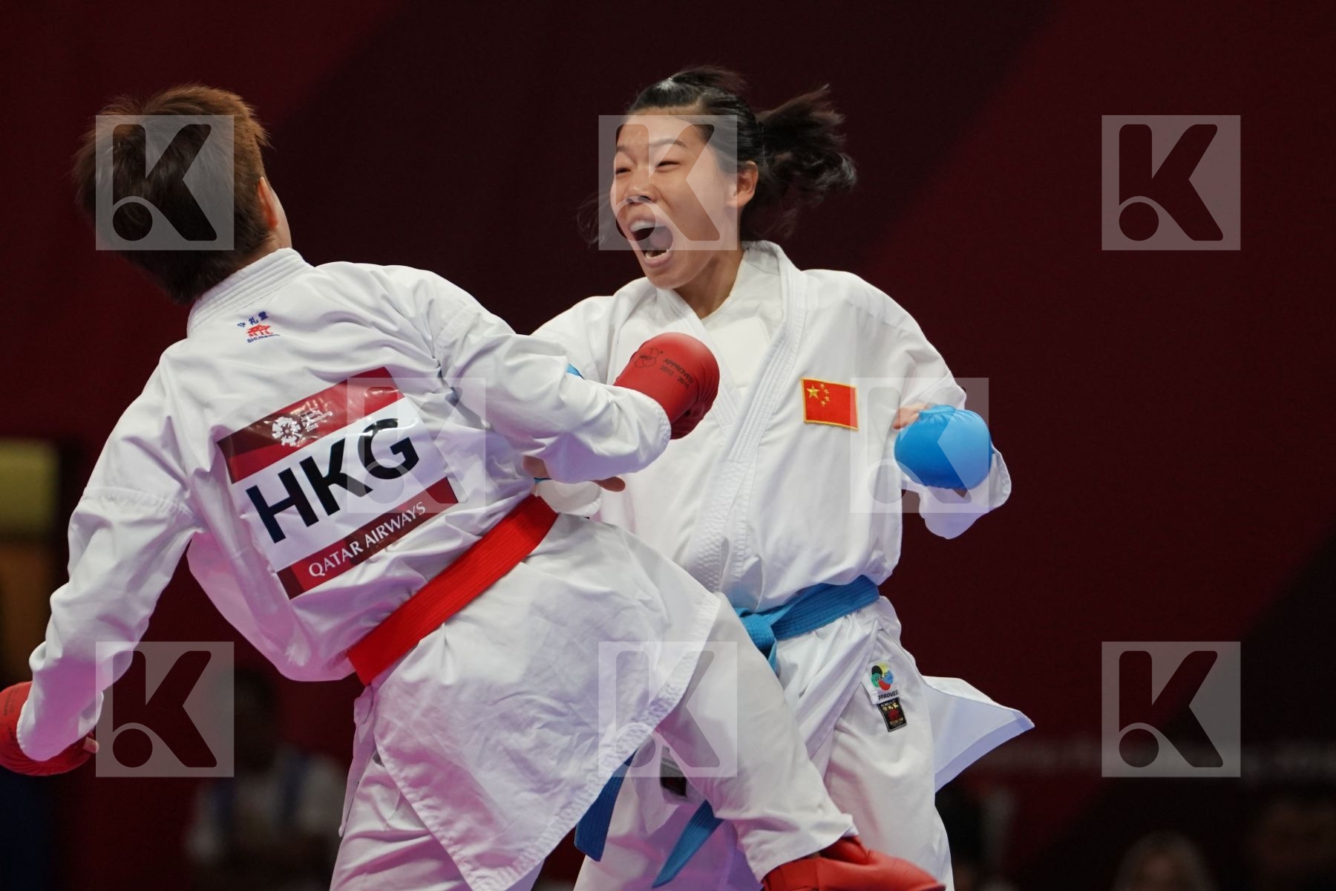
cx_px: 668
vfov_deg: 3.3
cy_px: 446
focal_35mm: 420
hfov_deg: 4.9
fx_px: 15585
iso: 2500
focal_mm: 280
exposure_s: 1/1000
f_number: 4
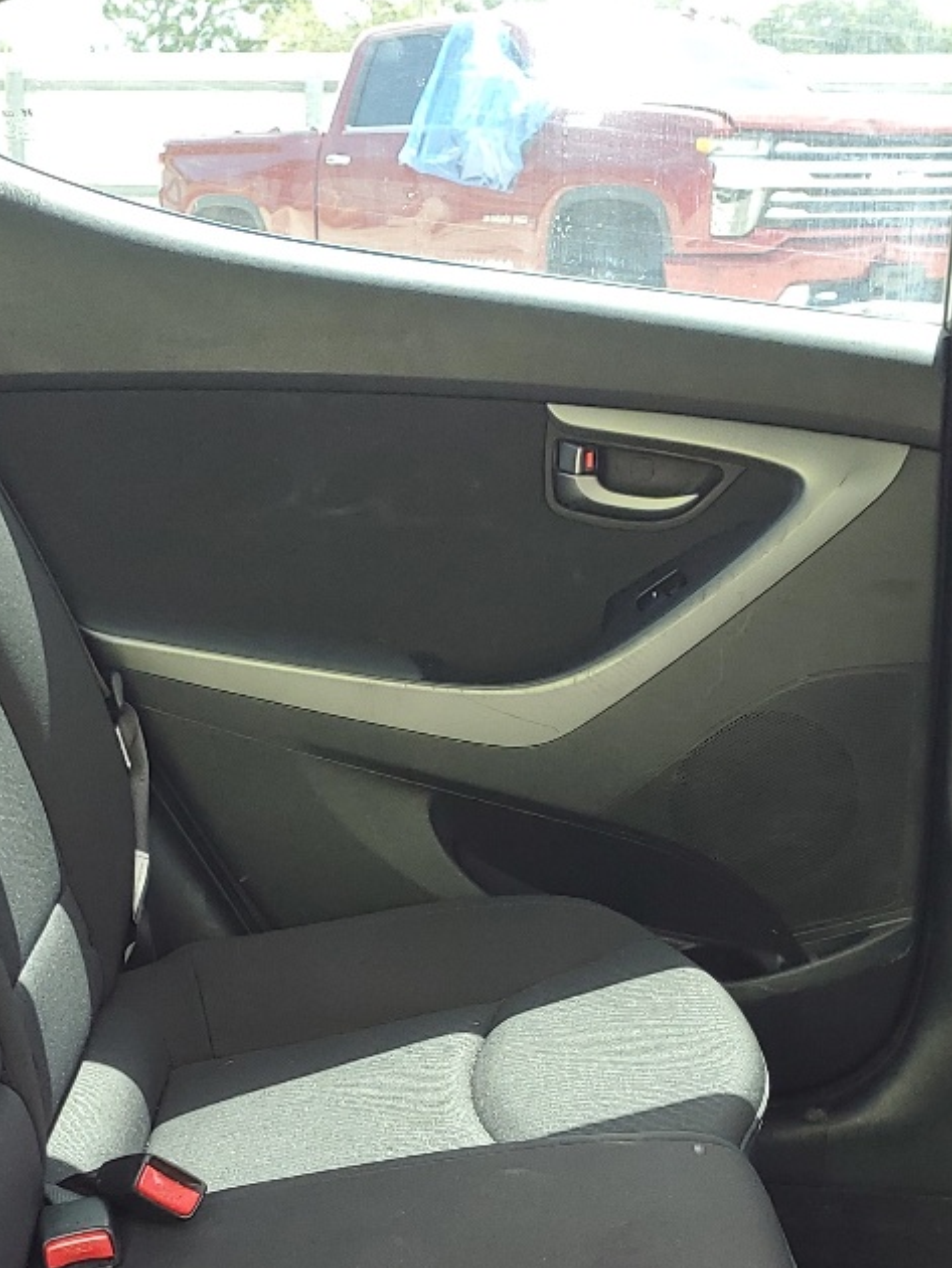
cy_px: 1073
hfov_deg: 22.2
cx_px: 340
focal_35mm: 66
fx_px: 2419
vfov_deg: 28.5
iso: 50
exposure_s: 1/164
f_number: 1.5
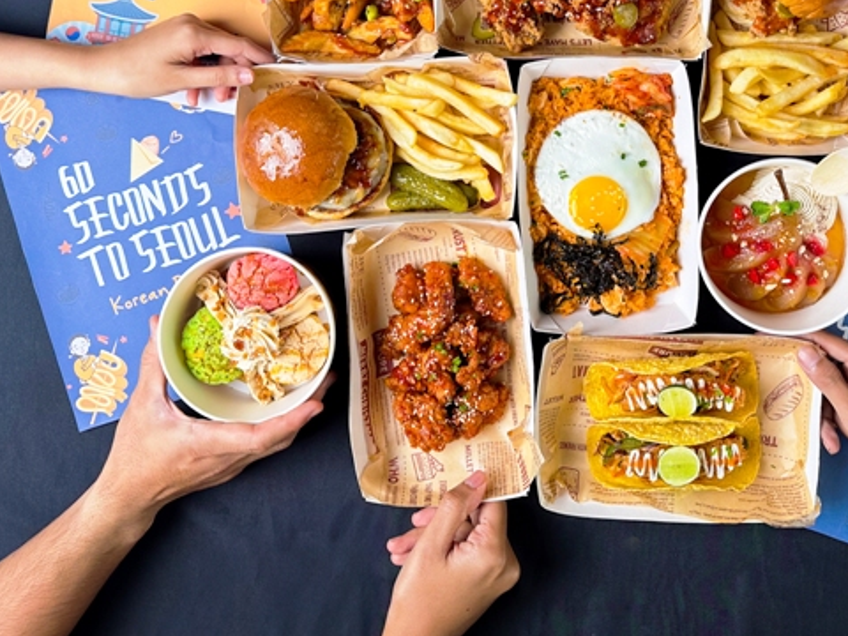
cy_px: 113
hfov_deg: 46.4
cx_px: 526
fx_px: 980
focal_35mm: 40
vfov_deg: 34.7
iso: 80
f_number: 1.8
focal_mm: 6.86
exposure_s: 1/430
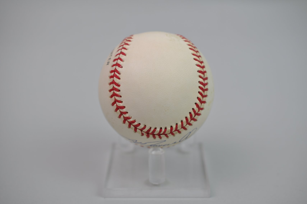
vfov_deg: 22.6
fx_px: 511
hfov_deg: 33.4
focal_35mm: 60
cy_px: 102
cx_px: 154
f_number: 4
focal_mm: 40
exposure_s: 1/60
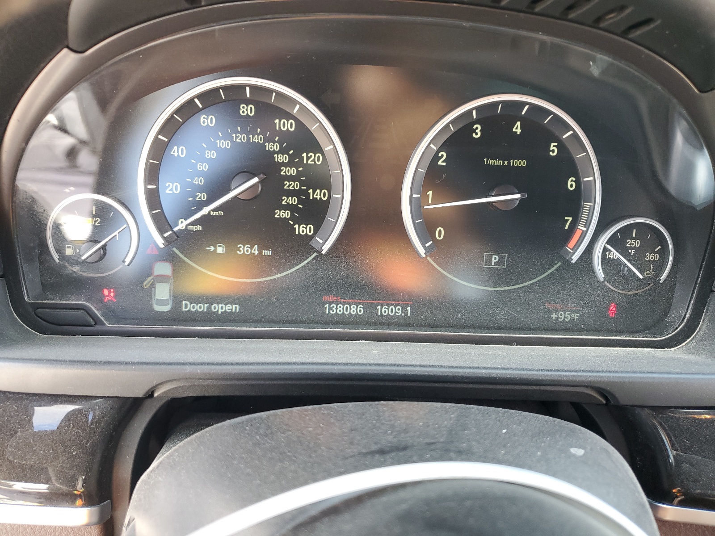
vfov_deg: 53.1
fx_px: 537
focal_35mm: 26
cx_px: 358
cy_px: 268
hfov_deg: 67.3
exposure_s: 1/120
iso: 92
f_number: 1.5
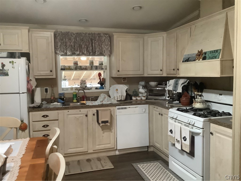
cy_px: 90
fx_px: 216
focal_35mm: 31
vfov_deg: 45.4
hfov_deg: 58.4
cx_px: 120
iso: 320
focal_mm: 3.3
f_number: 2.4
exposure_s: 1/33
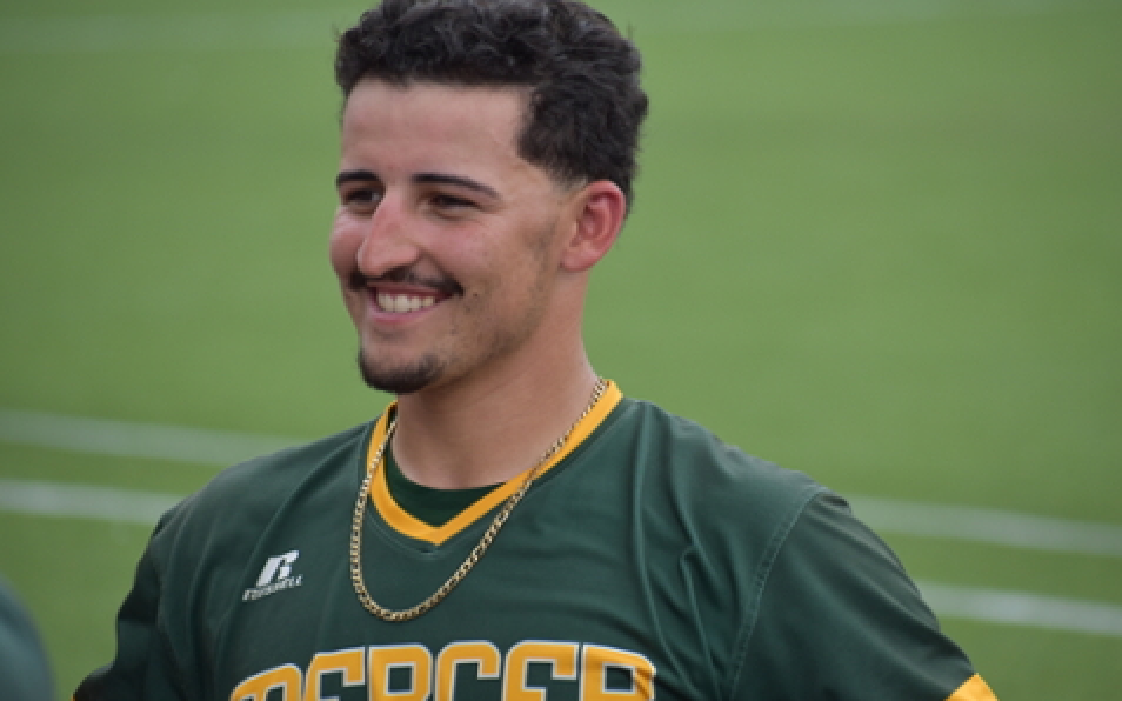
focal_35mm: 313
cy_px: 354
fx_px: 9556
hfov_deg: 6.7
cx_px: 579
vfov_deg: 4.2
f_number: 5.3
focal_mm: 195
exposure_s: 1/1000
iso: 400
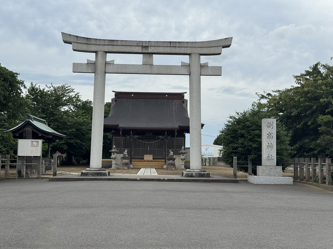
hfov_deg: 39.7
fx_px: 462
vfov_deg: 30.3
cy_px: 124
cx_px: 166
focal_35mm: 48
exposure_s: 1/2513
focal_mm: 6.76
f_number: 1.78
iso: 64
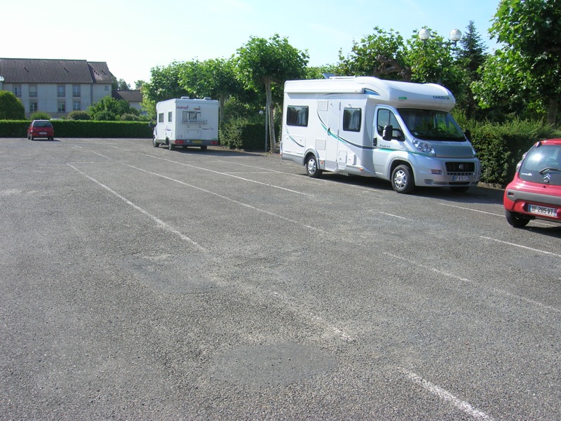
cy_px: 210
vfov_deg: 41.8
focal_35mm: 34
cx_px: 280
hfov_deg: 54.0
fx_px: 551
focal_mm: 5.7
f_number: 4.9
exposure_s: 1/252
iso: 50
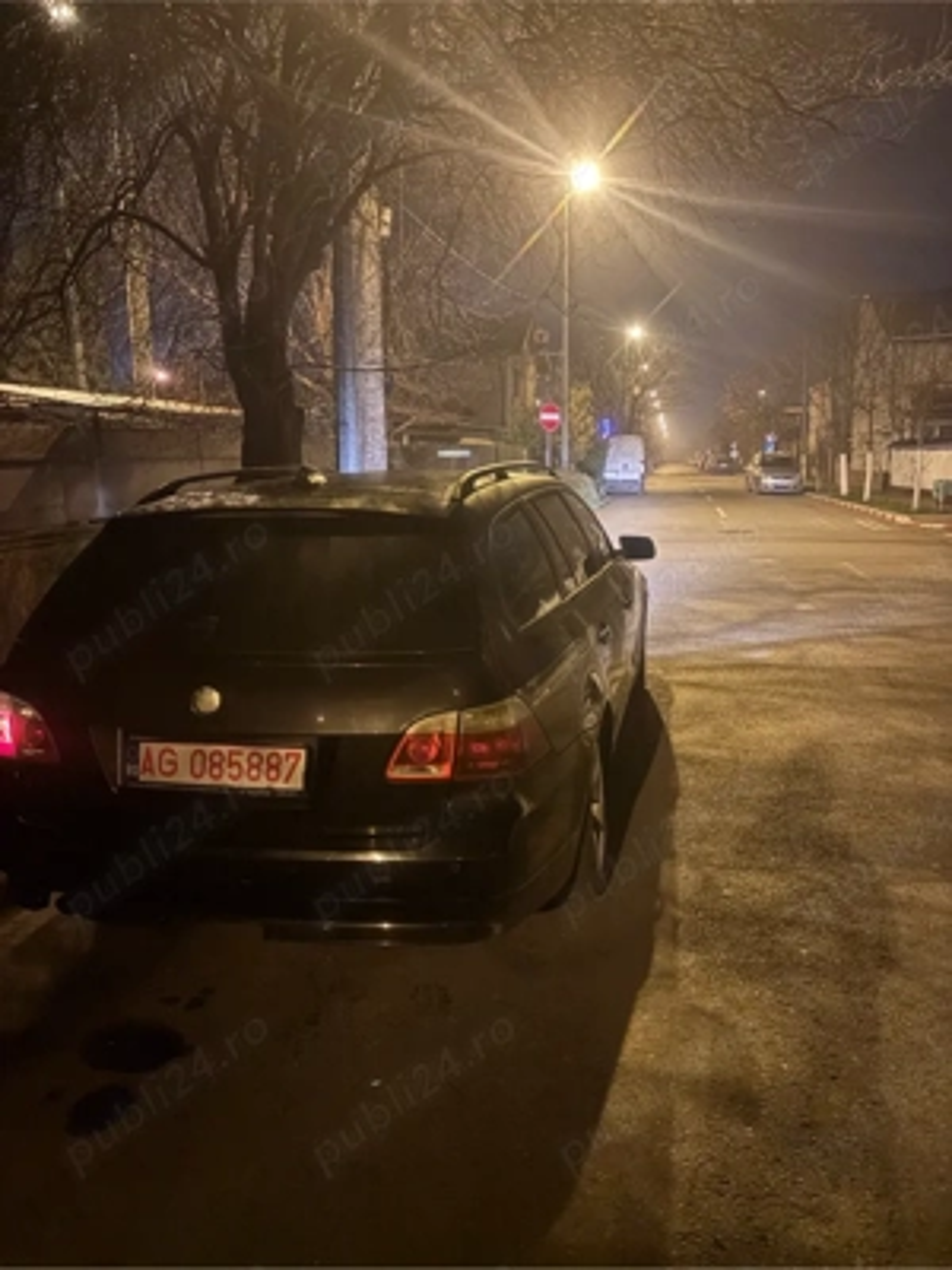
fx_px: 953
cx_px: 476
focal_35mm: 26
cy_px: 635
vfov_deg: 67.3
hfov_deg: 53.1
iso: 800
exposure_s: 1/17
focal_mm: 5.96
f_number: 1.6
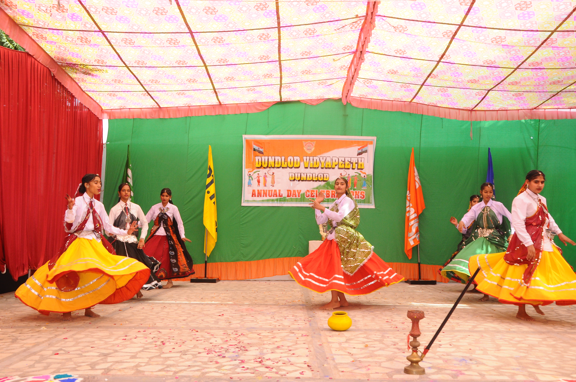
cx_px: 288
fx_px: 575
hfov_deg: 53.2
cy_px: 191
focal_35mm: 36
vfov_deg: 36.8
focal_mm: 24
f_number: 7.1
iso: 640
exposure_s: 1/160
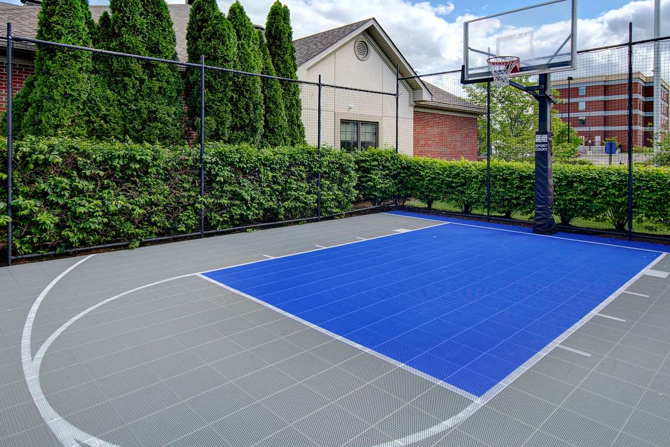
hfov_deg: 79.4
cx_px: 346
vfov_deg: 56.9
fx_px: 403
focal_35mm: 22
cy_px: 155
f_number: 7.1
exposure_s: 1/640
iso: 250
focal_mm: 11
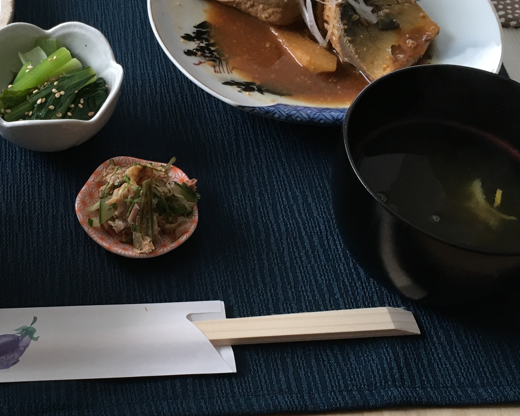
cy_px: 188
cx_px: 121
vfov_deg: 28.1
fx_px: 831
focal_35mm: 54
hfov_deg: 33.9
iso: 80
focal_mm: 4.15
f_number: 2.2
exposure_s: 1/30
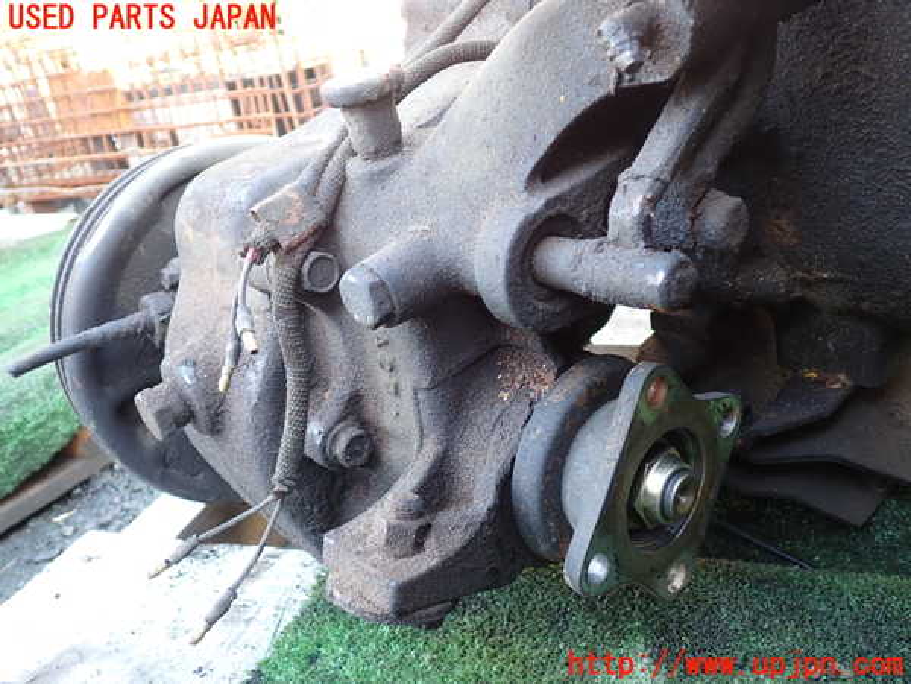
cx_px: 456
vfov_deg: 46.8
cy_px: 342
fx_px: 790
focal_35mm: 30
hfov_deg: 60.0
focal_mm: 5.4
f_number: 2.3
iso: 200
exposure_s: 1/60
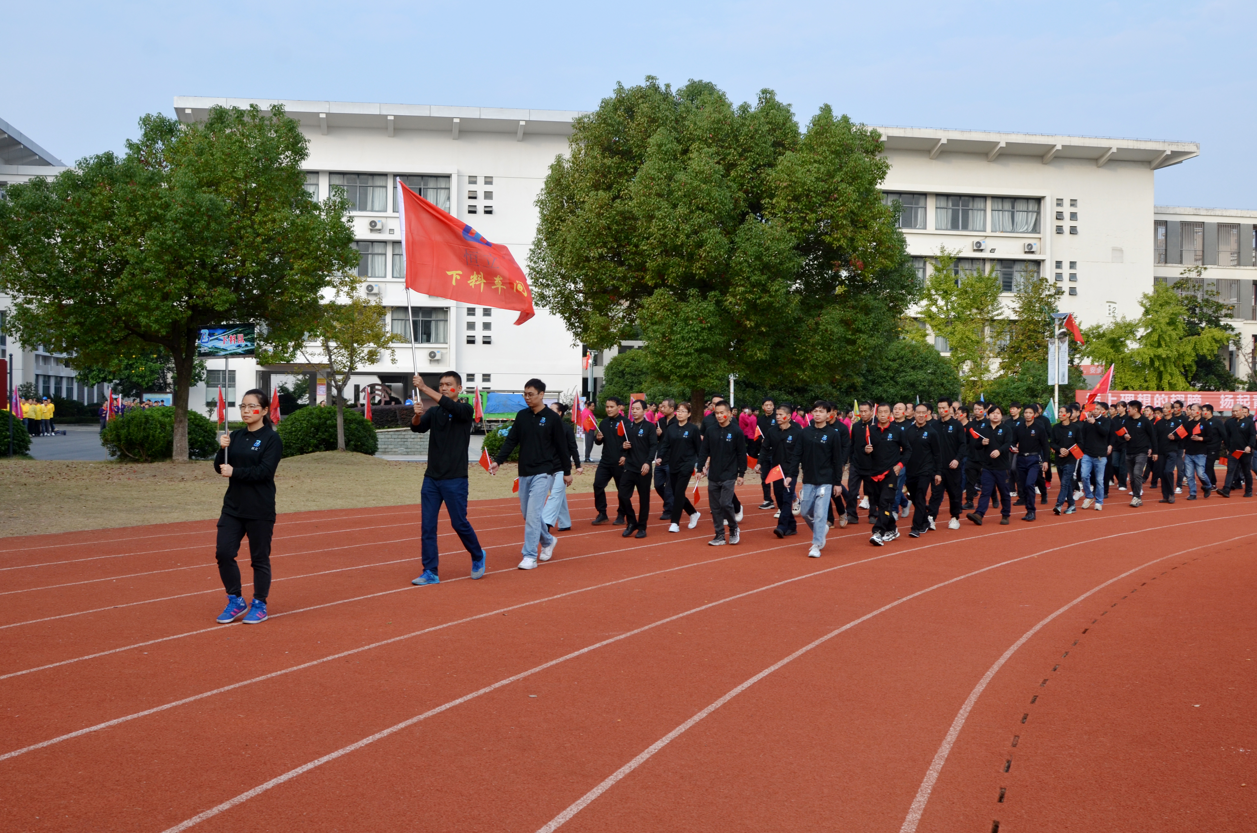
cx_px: 628
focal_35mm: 36
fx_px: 1254
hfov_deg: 53.2
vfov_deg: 36.7
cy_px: 416
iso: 200
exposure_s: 1/200
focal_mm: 24
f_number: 7.1
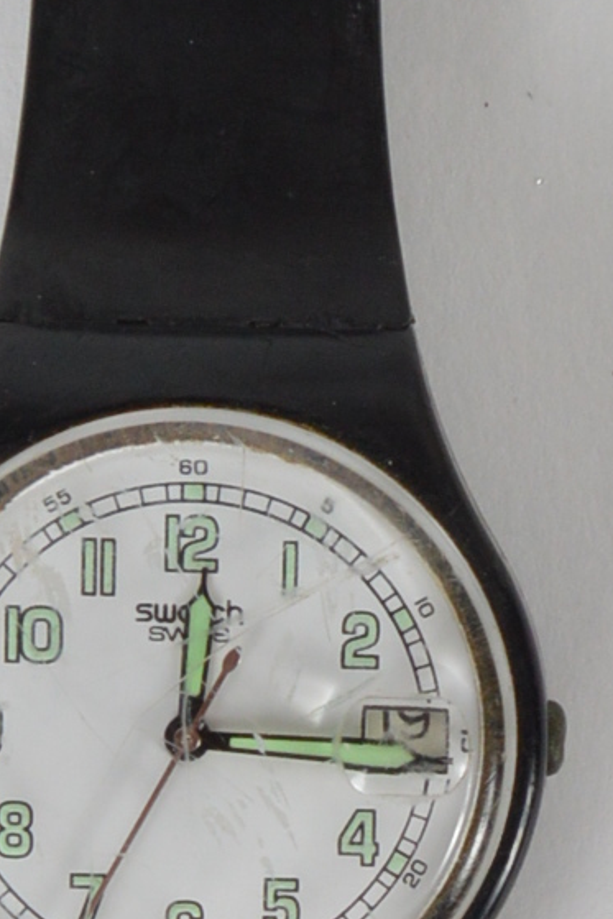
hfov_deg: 5.7
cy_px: 949
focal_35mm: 242
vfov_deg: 8.5
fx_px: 6177
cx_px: 348
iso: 400
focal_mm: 30
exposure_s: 1/160
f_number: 11
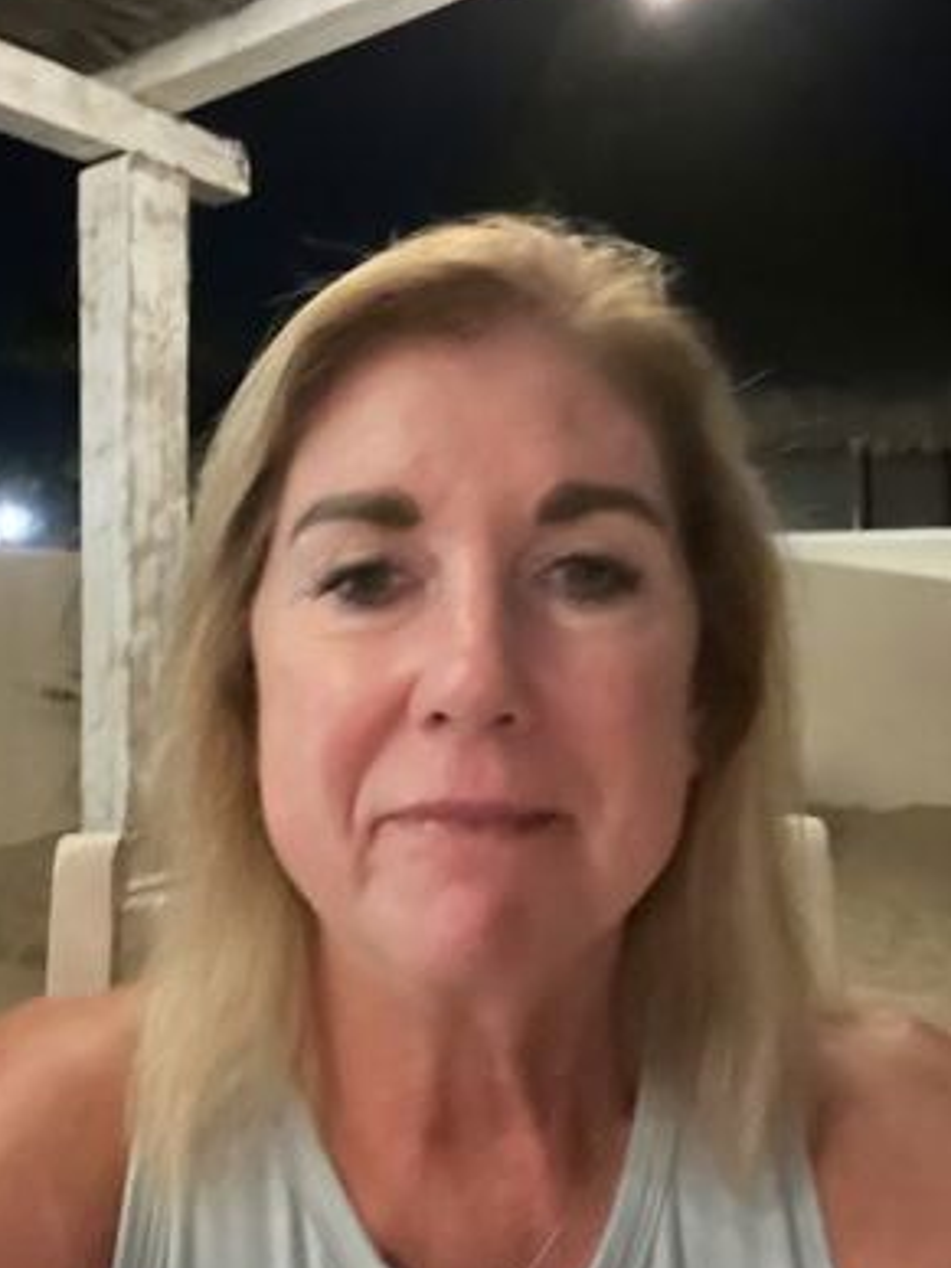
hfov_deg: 41.7
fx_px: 1245
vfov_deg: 54.0
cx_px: 415
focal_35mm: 34
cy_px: 618
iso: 1600
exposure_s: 1/15
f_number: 2.2
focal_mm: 2.71
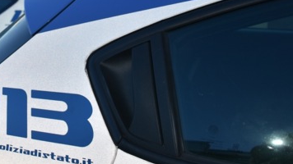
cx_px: 47
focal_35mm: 54
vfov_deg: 21.8
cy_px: 26
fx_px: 419
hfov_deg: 36.8
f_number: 3.5
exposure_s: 1/250
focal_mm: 18
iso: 110
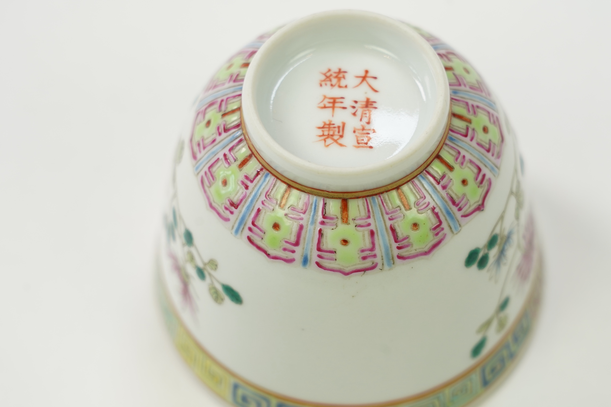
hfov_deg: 16.1
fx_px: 2155
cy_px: 220
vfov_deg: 10.8
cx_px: 334
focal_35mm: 127
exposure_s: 1/125
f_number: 7.1
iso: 500
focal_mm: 105
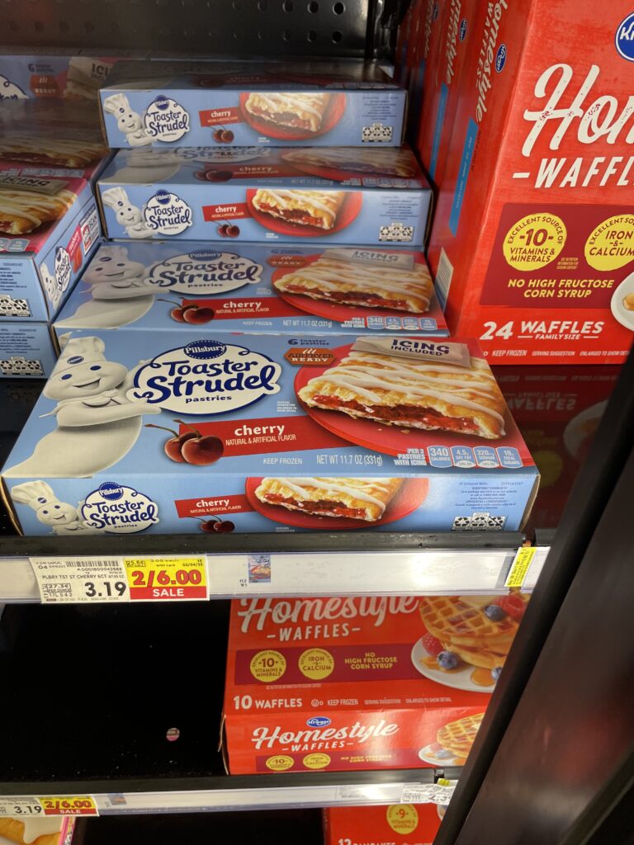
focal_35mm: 26
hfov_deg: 53.1
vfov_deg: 67.3
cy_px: 422
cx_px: 317
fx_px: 635
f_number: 1.6
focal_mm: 4.2
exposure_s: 1/120
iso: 64
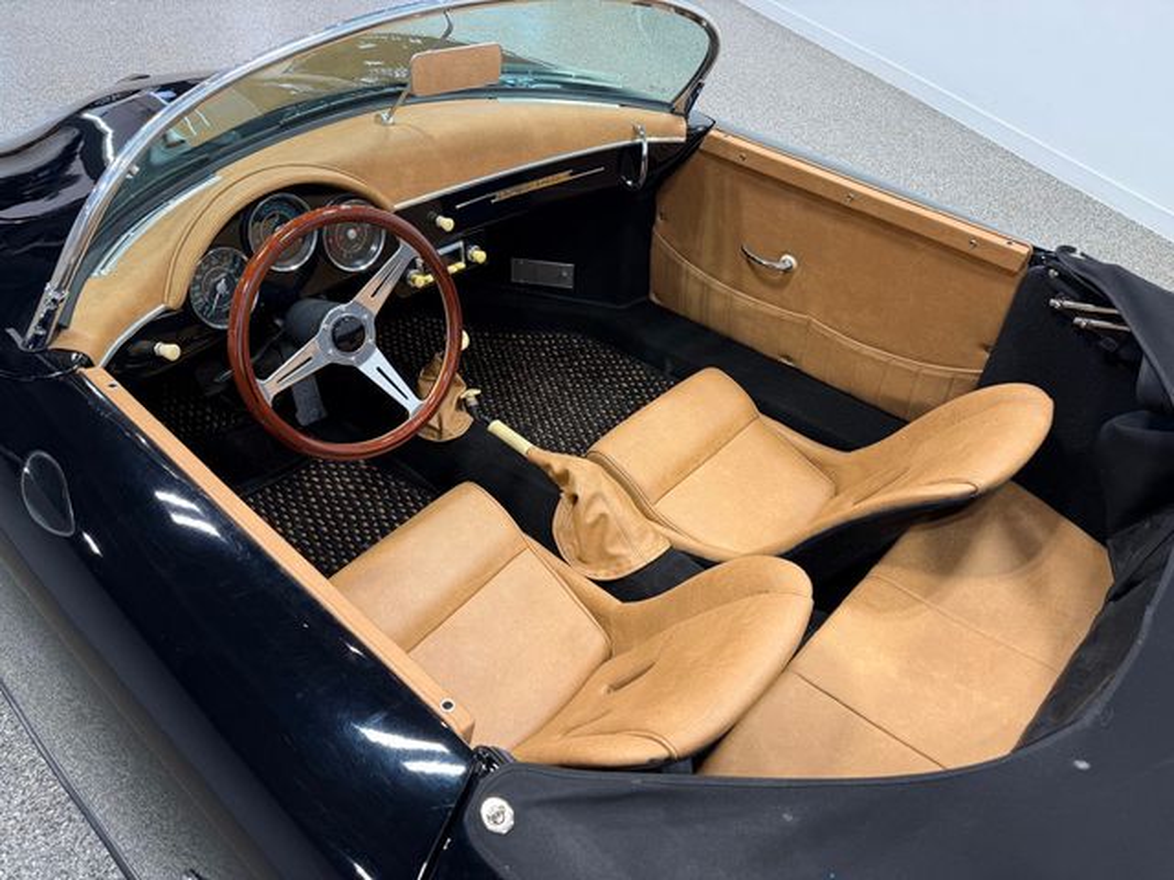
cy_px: 440
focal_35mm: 24
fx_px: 814
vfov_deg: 56.8
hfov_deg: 71.6
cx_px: 587
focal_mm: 6.76
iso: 80
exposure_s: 1/120
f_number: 1.78
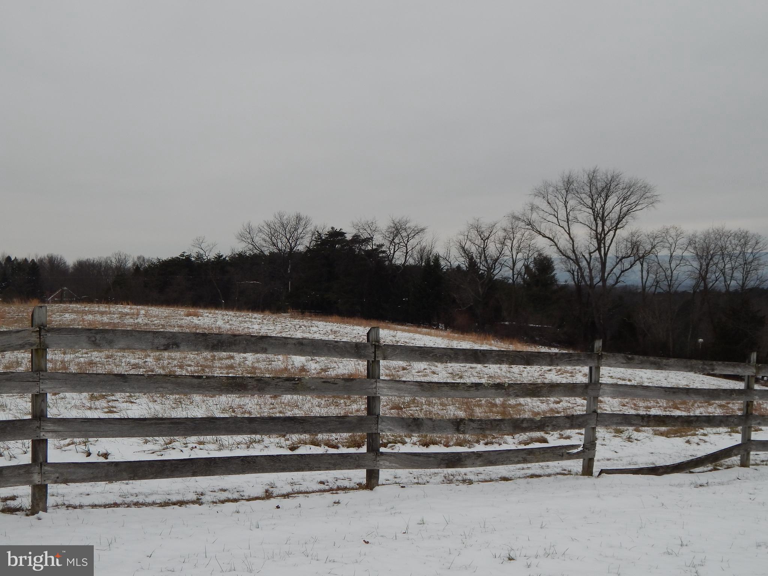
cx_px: 384
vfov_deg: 33.6
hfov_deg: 43.9
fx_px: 954
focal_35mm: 43
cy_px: 288
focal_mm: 7.7
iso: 125
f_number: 3.6
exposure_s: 1/400
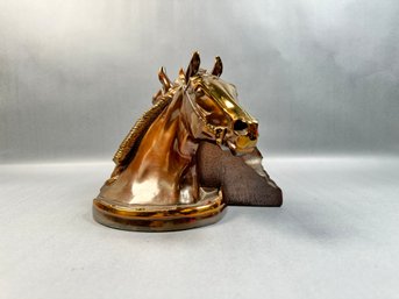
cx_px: 200
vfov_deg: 56.8
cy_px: 150
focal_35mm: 24
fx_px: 277
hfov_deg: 71.6
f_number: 1.78
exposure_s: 1/121
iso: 80
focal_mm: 6.86
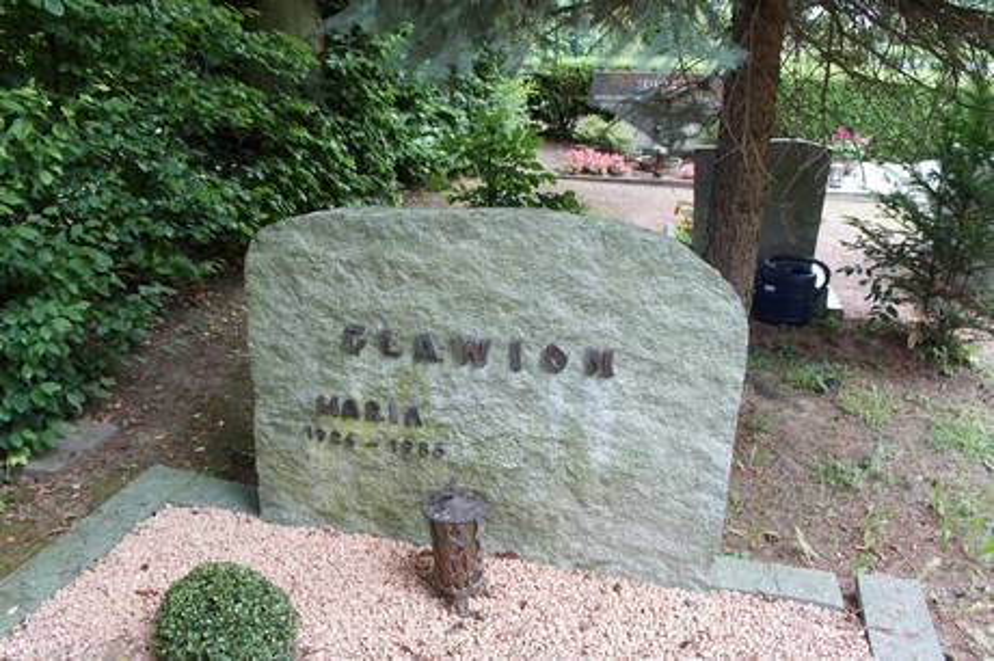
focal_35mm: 30
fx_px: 828
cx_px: 497
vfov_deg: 43.5
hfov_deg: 62.0
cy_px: 330
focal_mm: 20
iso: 1250
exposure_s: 1/250
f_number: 4.5
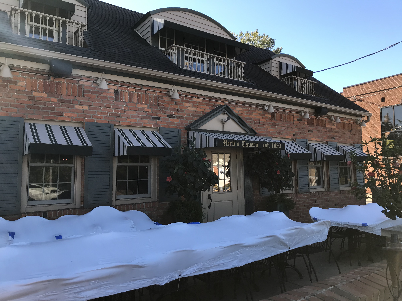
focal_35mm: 28
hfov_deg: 63.4
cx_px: 201
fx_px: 325
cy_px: 150
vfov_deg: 49.7
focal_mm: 3.99
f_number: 1.8
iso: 20
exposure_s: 1/553
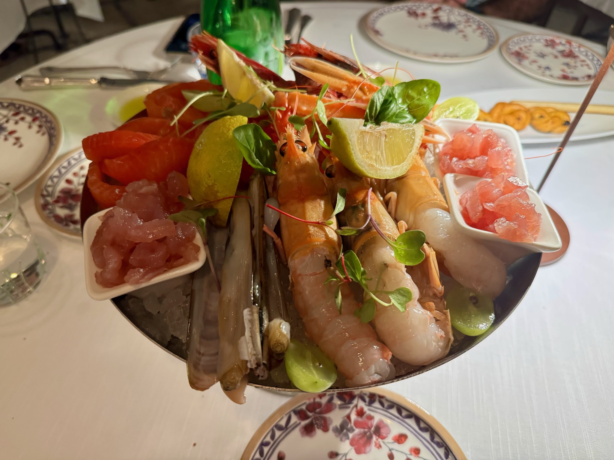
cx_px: 307
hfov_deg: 71.6
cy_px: 230
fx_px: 426
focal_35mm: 24
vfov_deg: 56.8
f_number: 1.78
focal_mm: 6.76
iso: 640
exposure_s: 1/50
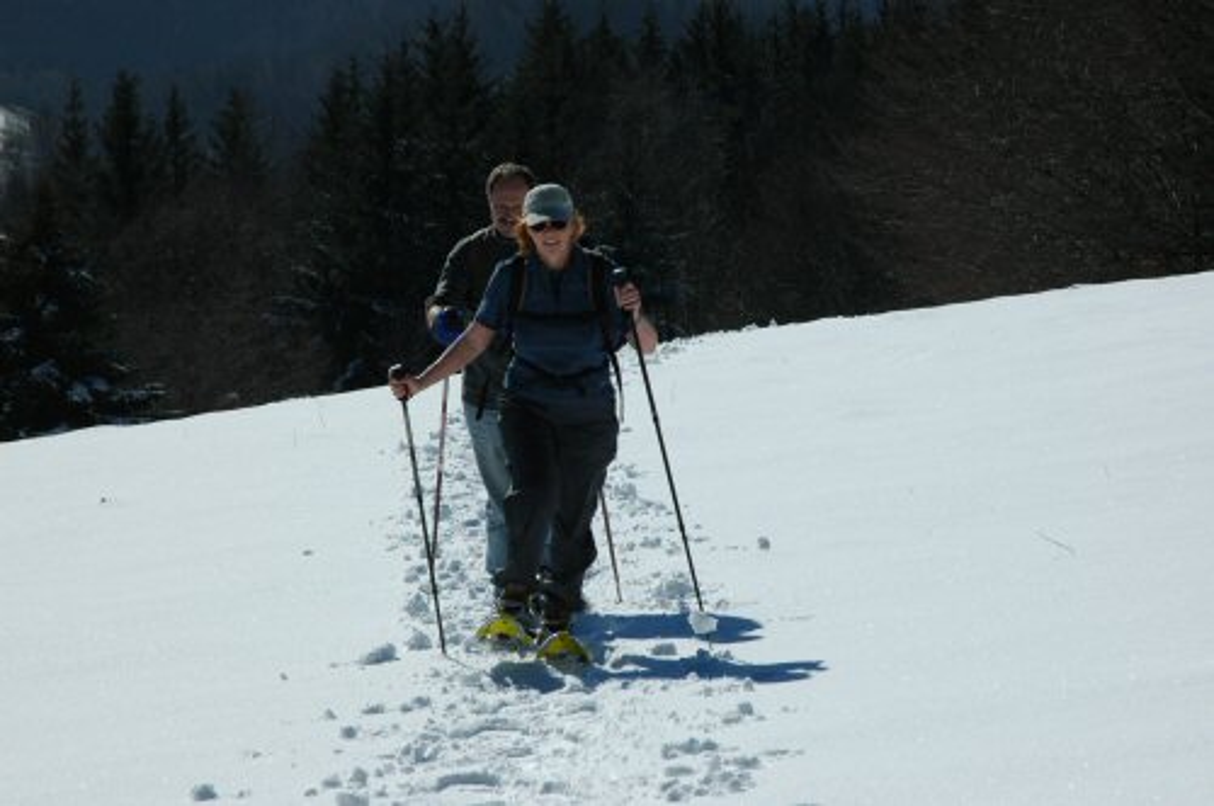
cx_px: 607
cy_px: 403
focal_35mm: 202
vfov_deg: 6.8
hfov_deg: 10.2
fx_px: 6820
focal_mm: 135
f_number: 13
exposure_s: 1/500
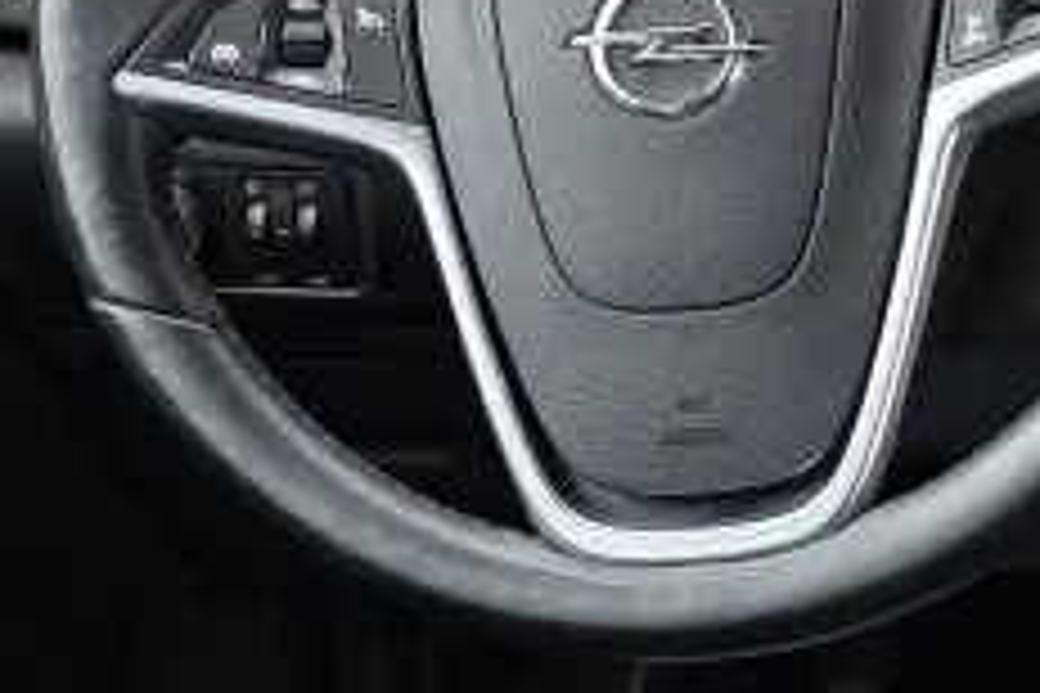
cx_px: 1801
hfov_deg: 12.7
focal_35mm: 149
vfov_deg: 9.2
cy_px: 387
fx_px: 4304
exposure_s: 1/180
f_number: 1.7
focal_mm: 6.3
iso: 80
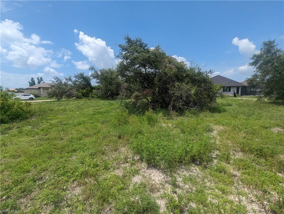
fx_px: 131
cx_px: 142
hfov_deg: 94.4
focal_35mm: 16
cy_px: 107
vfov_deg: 78.2
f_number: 2.2
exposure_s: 1/2513
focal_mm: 2.35
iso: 51
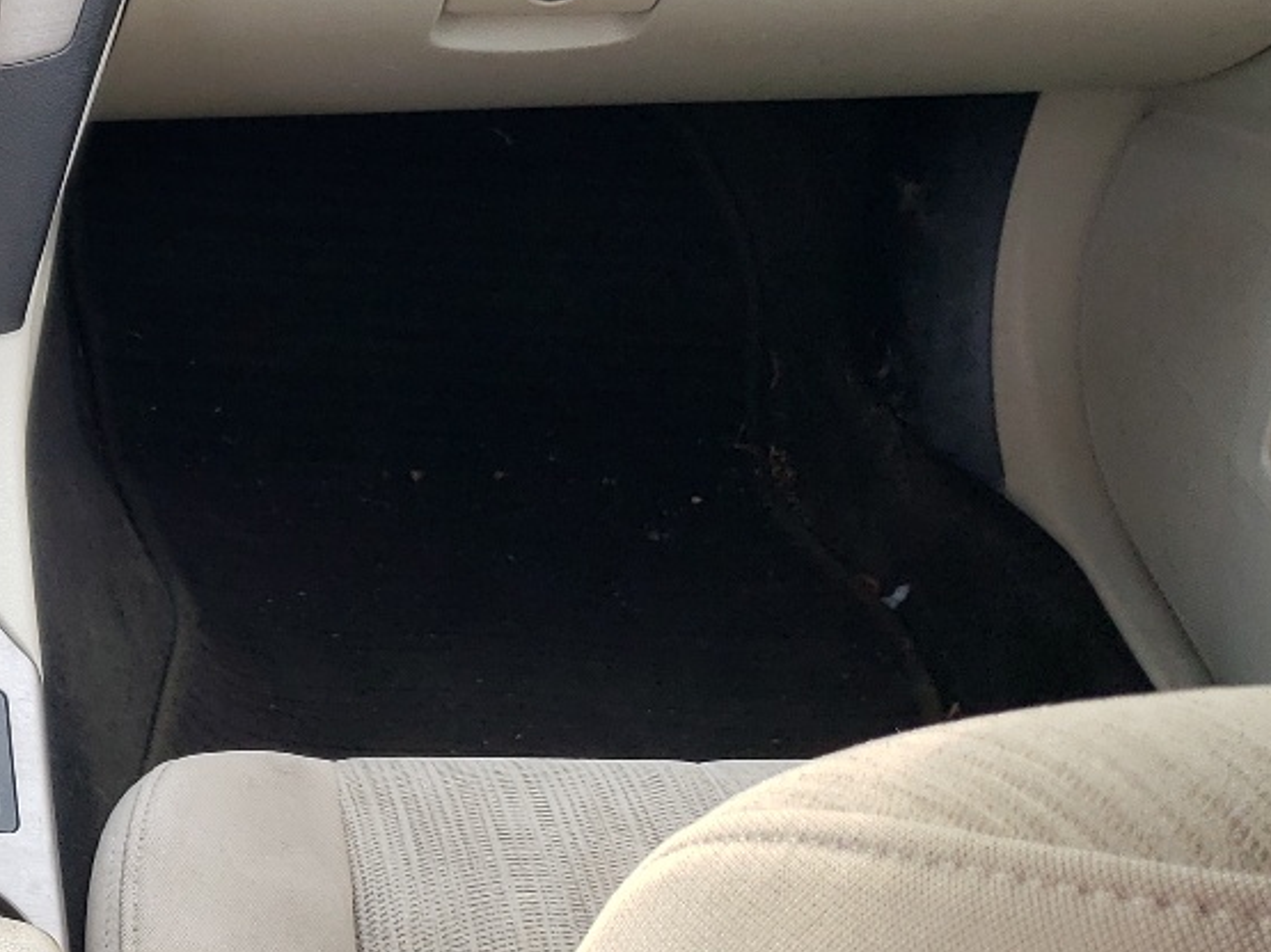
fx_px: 2753
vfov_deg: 19.6
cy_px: 352
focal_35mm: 75
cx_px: -371
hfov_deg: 23.1
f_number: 1.5
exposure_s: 1/130
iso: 50
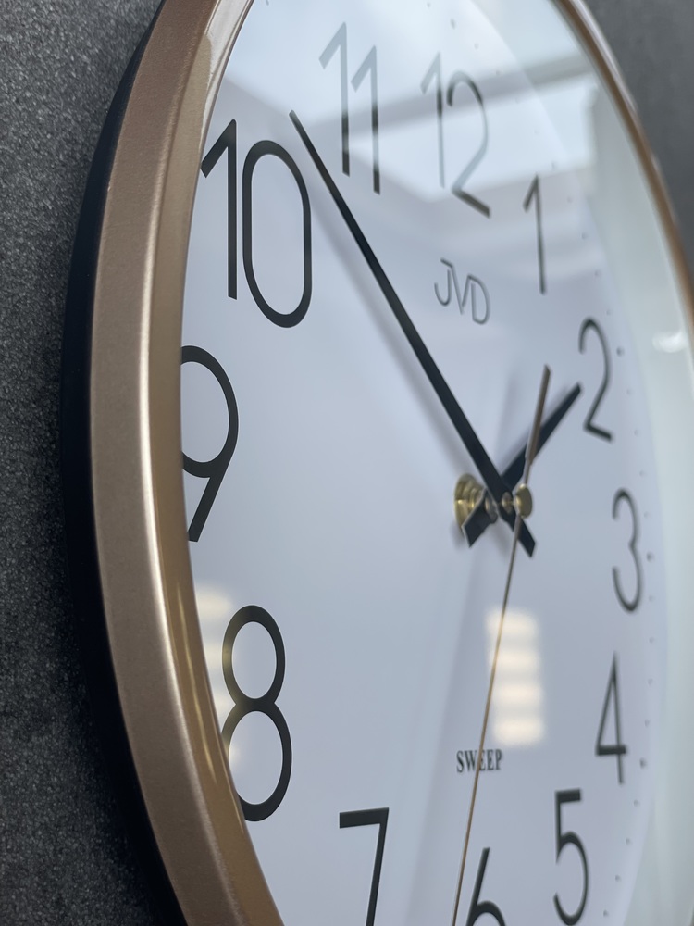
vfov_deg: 36.8
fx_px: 1390
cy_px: 463
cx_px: 347
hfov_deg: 28.0
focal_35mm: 52
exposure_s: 1/452
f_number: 2
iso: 32
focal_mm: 6
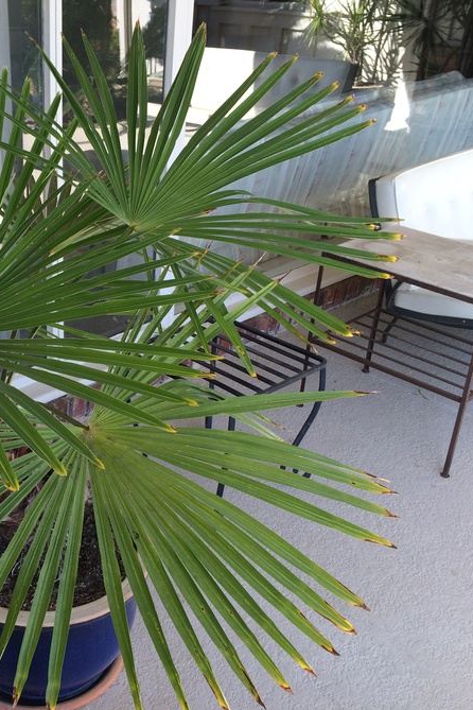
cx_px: 40
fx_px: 828
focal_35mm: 42
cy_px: 357
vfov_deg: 46.4
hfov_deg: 30.4
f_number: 2.2
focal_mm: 4.12
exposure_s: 1/204
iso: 32
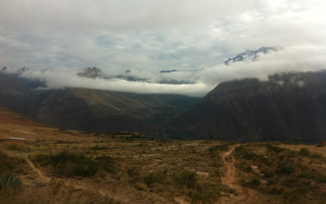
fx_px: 338
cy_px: 97
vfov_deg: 33.6
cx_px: 160
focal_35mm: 38
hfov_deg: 51.5
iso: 80
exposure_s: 1/450
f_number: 2.8
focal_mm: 3.9
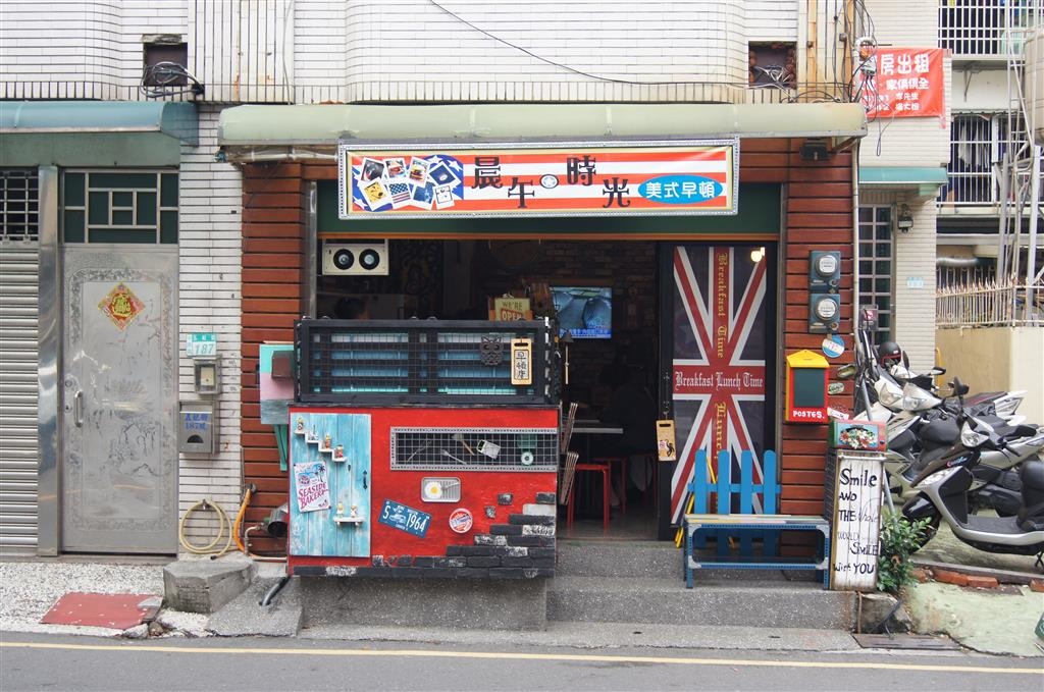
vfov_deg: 29.8
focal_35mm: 45
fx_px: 1303
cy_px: 346
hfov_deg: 43.7
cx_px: 522
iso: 100
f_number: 5
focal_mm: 30
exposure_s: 1/50
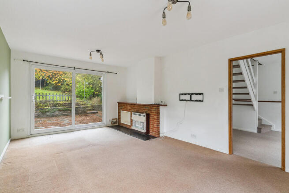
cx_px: 144
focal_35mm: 17
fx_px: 136
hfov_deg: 93.3
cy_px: 96
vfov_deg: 70.5
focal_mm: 17
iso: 800
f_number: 6.3
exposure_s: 1/30
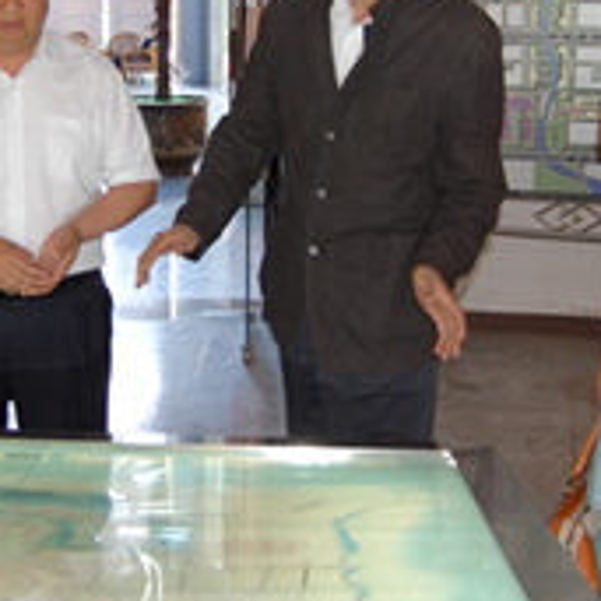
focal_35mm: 67
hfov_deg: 25.4
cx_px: 144
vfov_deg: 25.6
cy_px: 195
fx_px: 1316
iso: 400
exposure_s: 1/60
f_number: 3.5
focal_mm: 18
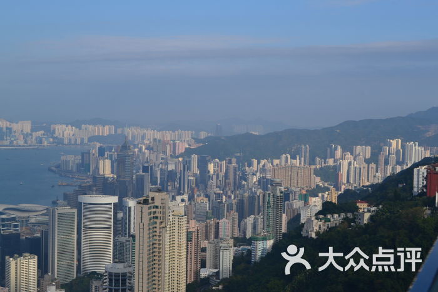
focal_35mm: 57
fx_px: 694
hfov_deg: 35.0
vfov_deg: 23.8
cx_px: 219
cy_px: 146
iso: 360
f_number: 11
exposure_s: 1/500
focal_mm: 38
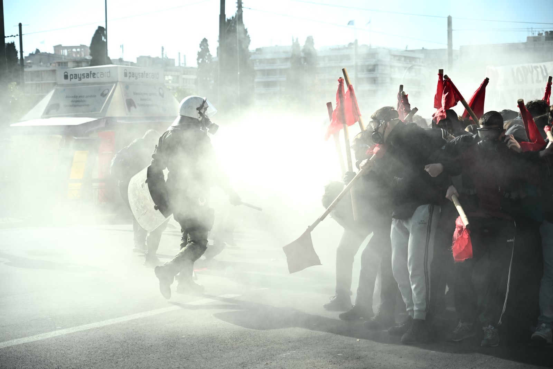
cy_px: 184
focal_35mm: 64
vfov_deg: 21.2
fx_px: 983
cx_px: 276
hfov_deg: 31.4
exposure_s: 1/2500
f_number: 4
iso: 800
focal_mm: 64
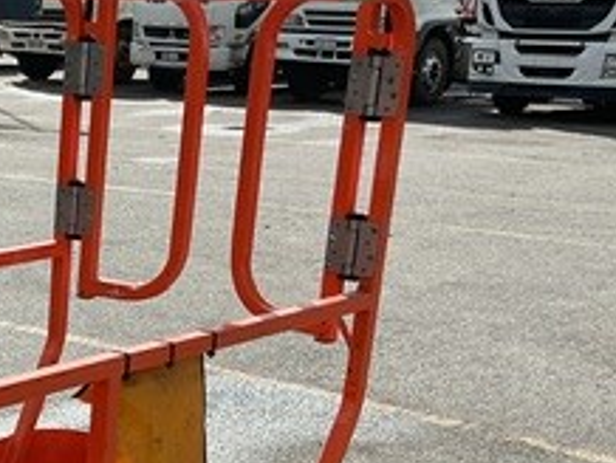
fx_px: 1514
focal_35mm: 85
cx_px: -90
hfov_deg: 21.6
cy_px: 517
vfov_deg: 16.8
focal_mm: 3
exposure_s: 1/1786
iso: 16
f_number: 1.8
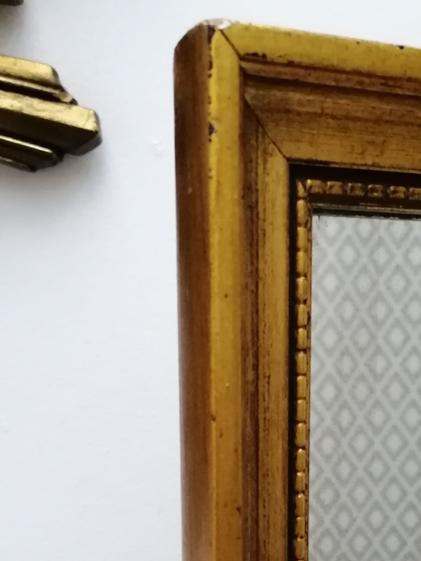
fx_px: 908
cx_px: 278
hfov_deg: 26.0
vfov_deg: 32.8
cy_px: 495
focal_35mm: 56
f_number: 1.8
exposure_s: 1/100
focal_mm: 3.95
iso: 500
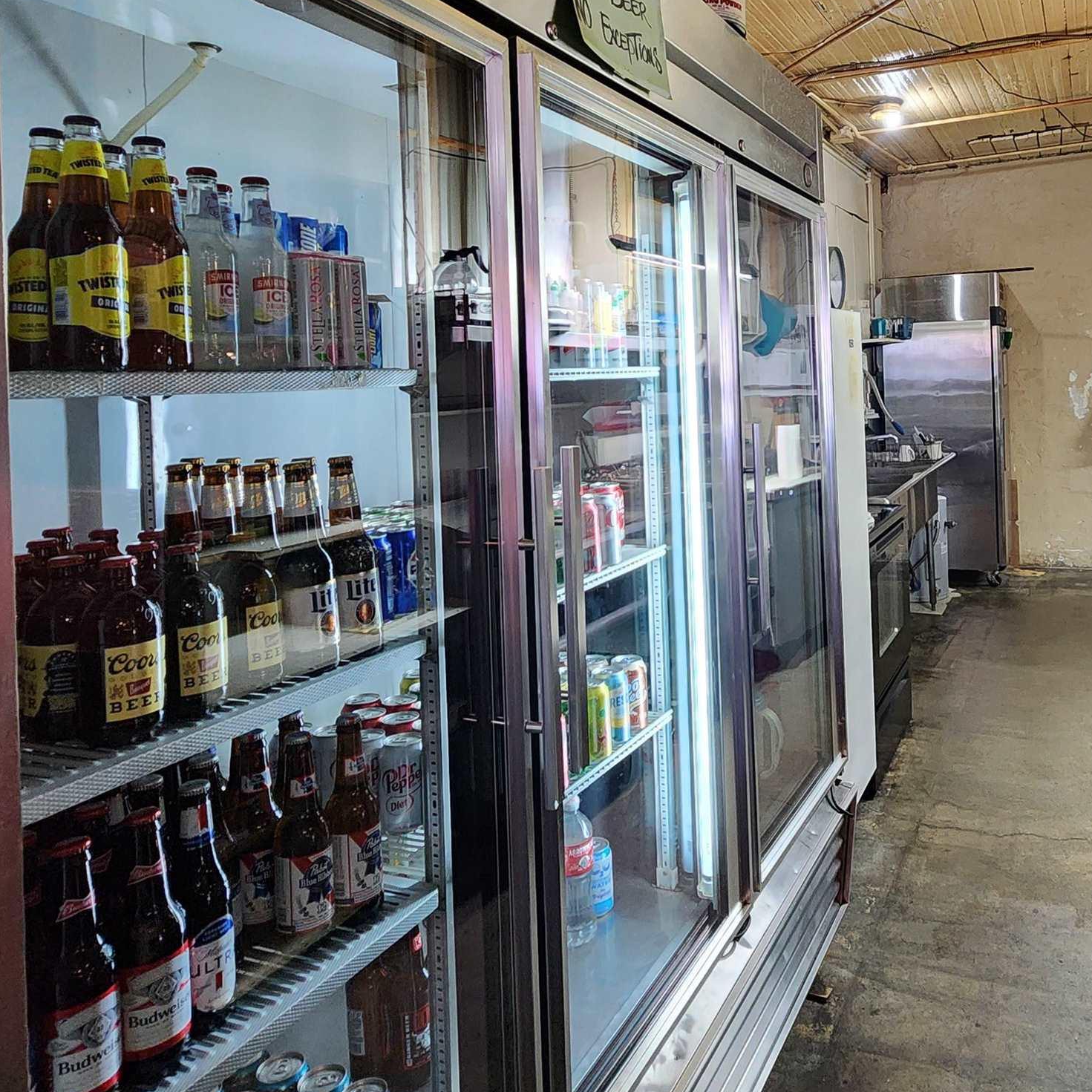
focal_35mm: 24
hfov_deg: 63.0
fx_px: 857
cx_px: 747
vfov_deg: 63.5
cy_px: 373
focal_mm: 2.2
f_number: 2.2
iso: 400
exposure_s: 1/60
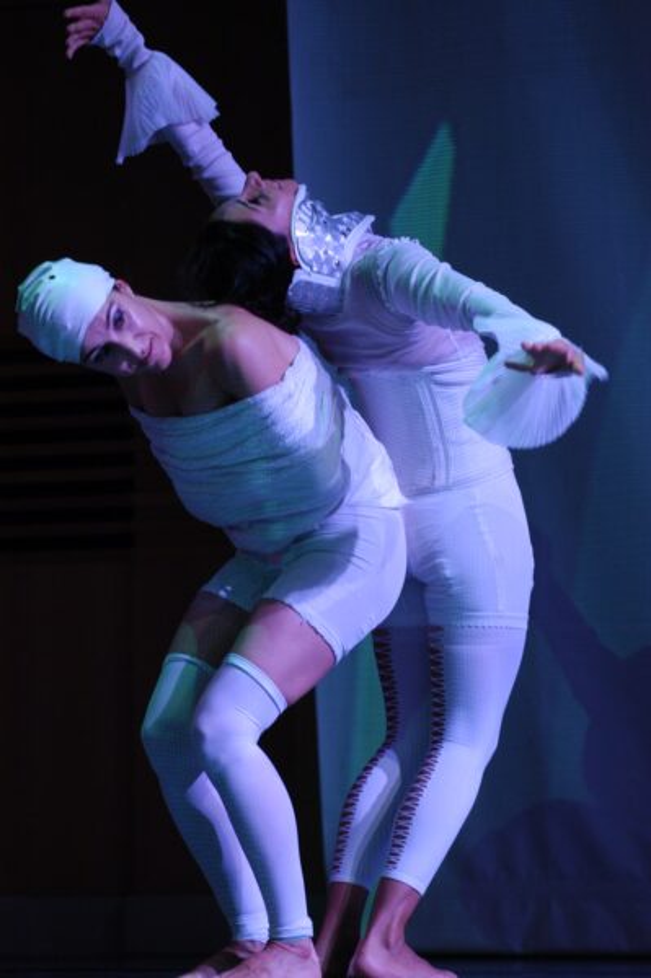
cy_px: 489
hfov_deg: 5.2
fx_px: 7132
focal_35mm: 262
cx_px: 326
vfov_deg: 7.9
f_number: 3.5
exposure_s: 1/50
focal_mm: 175
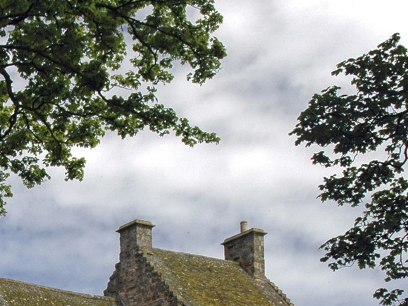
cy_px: 305
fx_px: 1143
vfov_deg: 15.0
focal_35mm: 97
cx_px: -49
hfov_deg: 19.3
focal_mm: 24
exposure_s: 1/200
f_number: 7.1
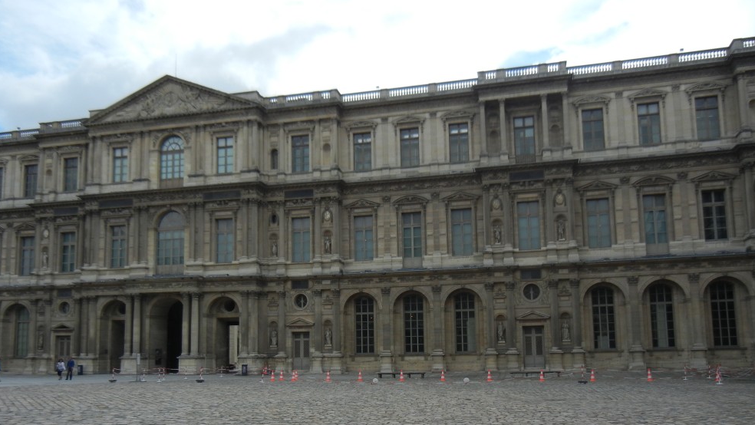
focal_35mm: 34
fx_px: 681
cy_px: 281
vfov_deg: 34.4
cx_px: 365
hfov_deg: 58.0
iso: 160
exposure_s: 1/412
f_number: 7
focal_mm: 5.4
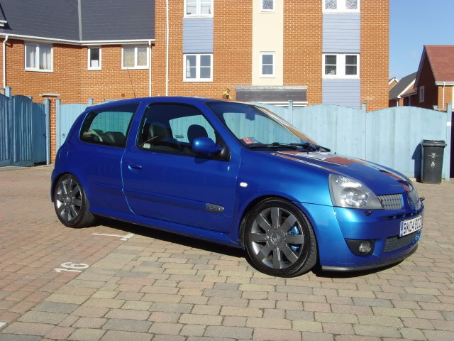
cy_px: 170
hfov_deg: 47.9
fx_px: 511
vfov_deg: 36.8
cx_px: 227
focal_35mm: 39
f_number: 6.3
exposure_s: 1/350
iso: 80
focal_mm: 6.6
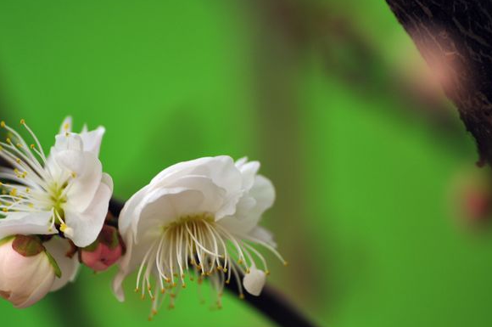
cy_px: 207
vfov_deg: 3.9
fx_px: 4804
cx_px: 162
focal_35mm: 352
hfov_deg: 5.9
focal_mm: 170
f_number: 5
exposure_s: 1/100
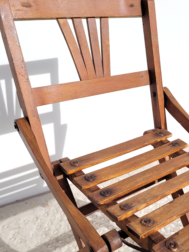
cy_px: 156
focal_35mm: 38
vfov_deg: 48.6
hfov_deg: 37.5
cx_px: 120
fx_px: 277
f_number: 1.8
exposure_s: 1/4604
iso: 40
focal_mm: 5.4
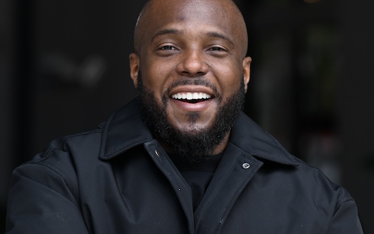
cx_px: 187
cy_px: 130
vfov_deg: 4.3
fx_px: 3140
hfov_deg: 6.8
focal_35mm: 308
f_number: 5
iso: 79
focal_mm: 200
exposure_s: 1/125
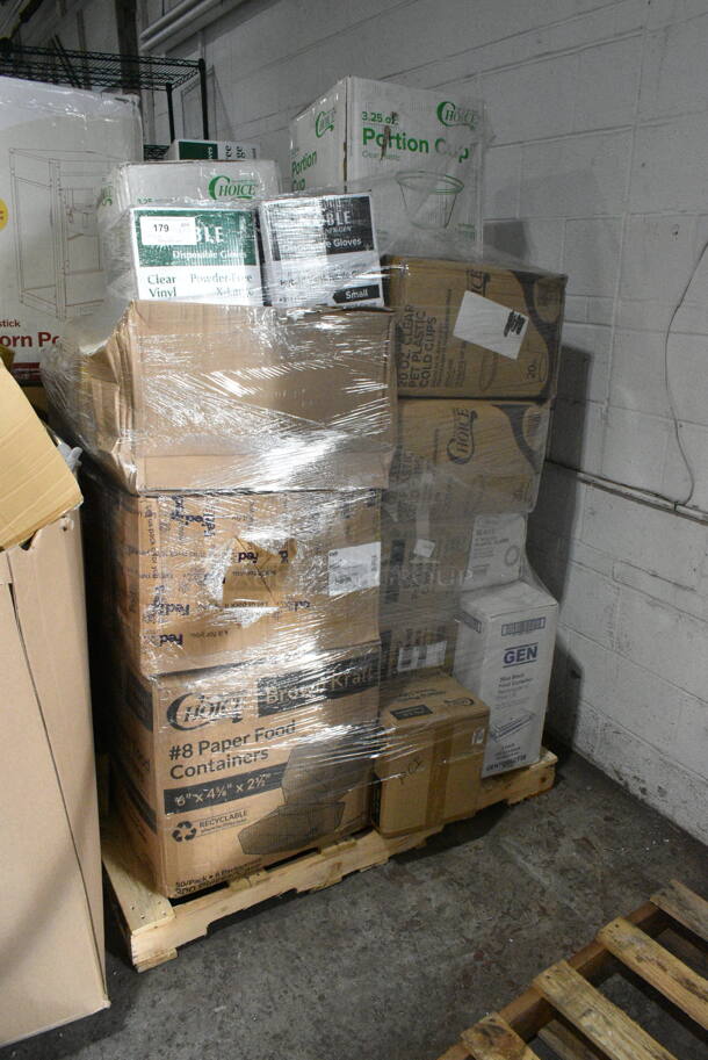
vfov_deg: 67.3
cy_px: 530
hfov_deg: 48.0
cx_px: 354
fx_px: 795
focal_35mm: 27
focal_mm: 18
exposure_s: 1/500
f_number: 11
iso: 6400
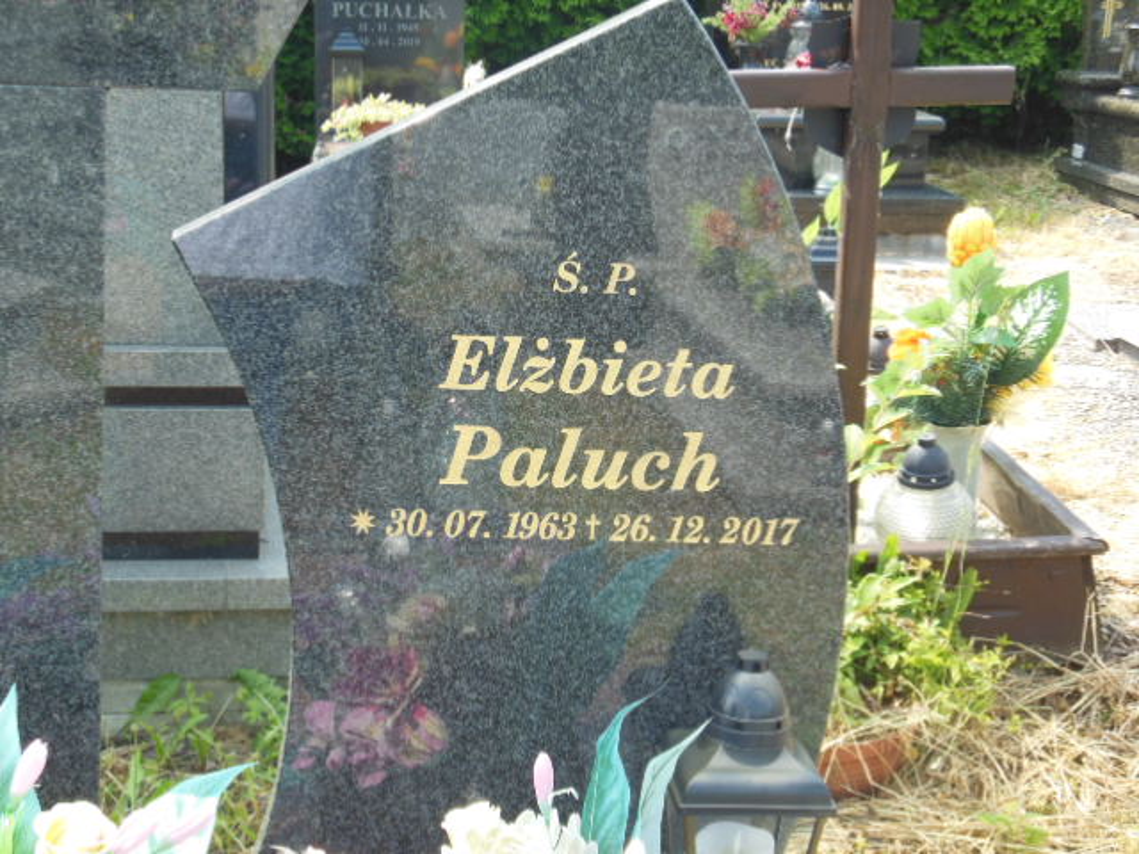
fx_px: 1876
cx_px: 570
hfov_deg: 33.8
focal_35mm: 57
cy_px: 427
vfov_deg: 25.7
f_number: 4.1
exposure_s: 1/200
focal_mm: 10.2
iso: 125
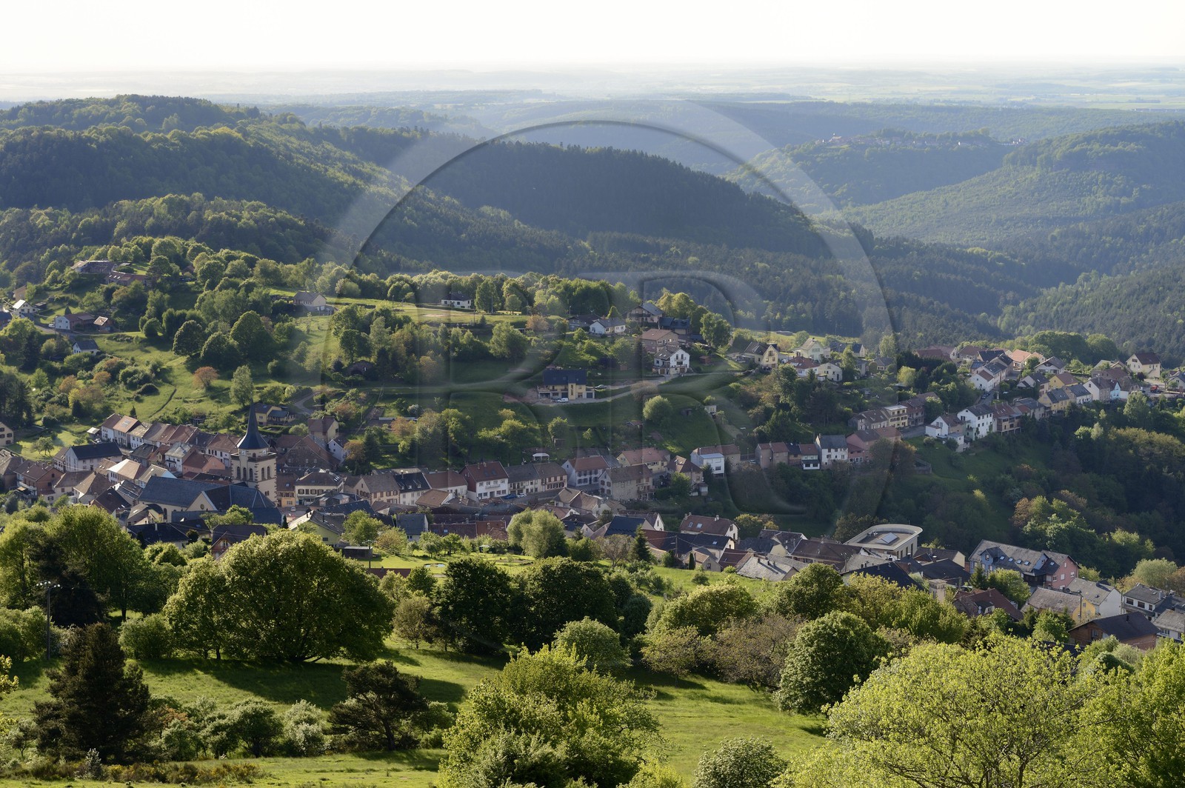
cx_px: 592
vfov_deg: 19.4
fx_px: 2302
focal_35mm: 70
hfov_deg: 28.9
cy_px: 394
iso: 200
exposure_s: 1/320
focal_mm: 70
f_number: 6.3
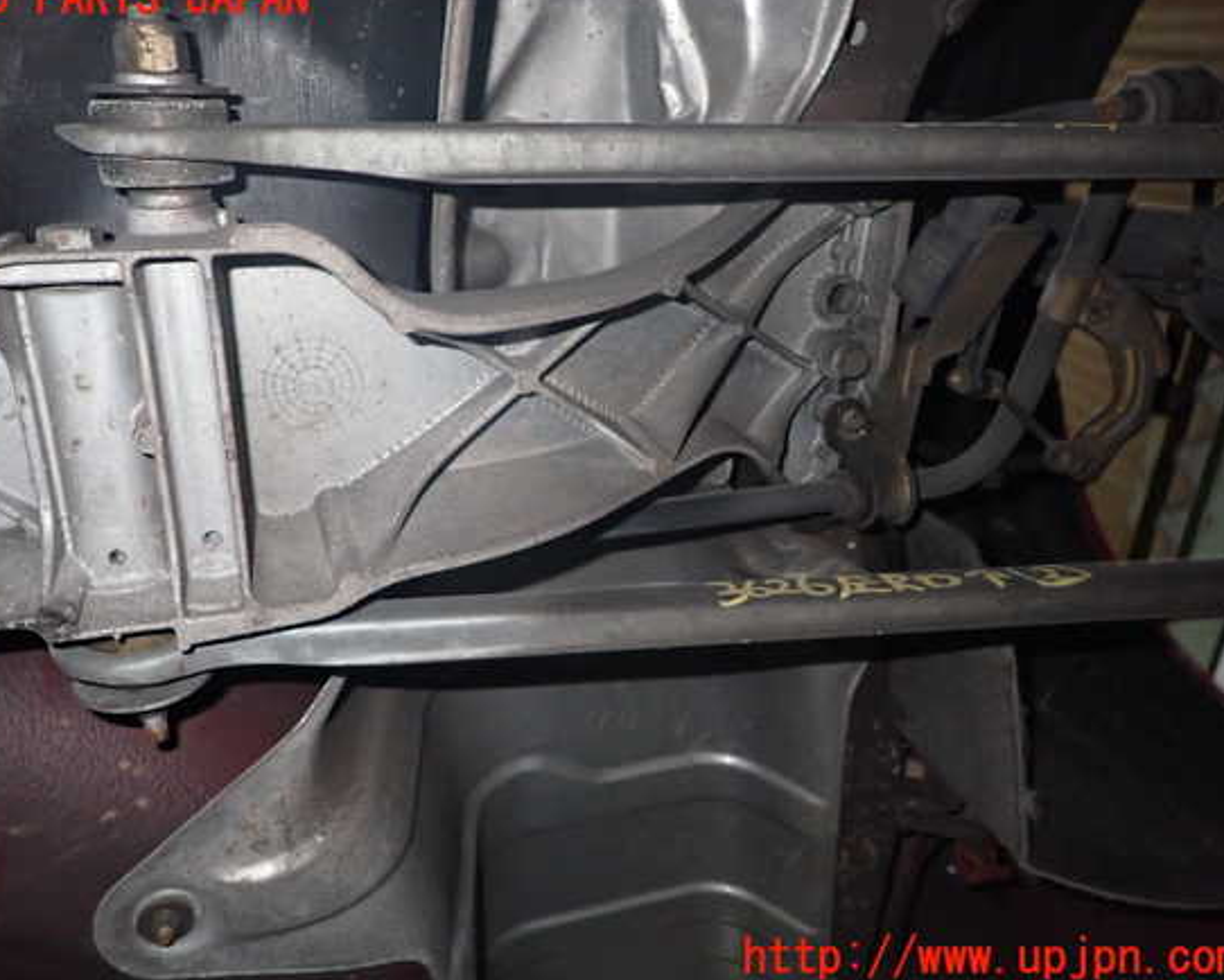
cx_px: 576
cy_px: 479
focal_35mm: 27
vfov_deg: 53.2
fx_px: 978
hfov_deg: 64.0
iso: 500
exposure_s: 1/30
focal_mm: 4.5
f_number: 5.6
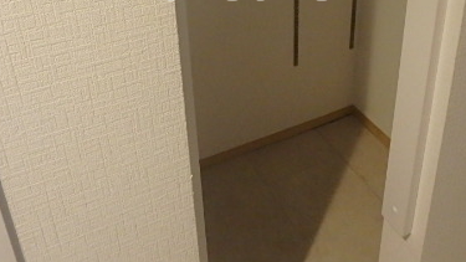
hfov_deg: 51.5
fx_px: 482
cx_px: 252
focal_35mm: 39
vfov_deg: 28.2
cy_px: -14
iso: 800
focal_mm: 3.7
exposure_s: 1/30
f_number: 3.5
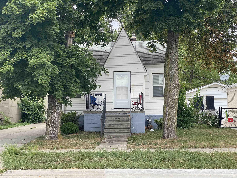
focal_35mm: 52
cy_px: 89
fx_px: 356
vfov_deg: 28.0
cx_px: 118
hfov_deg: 36.8
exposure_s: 1/292
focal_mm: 6
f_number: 2
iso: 20
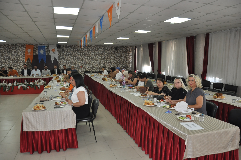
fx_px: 181
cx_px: 120
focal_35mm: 27
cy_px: 80
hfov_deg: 67.4
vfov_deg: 47.8
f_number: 3.5
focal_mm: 18
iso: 800
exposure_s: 1/60
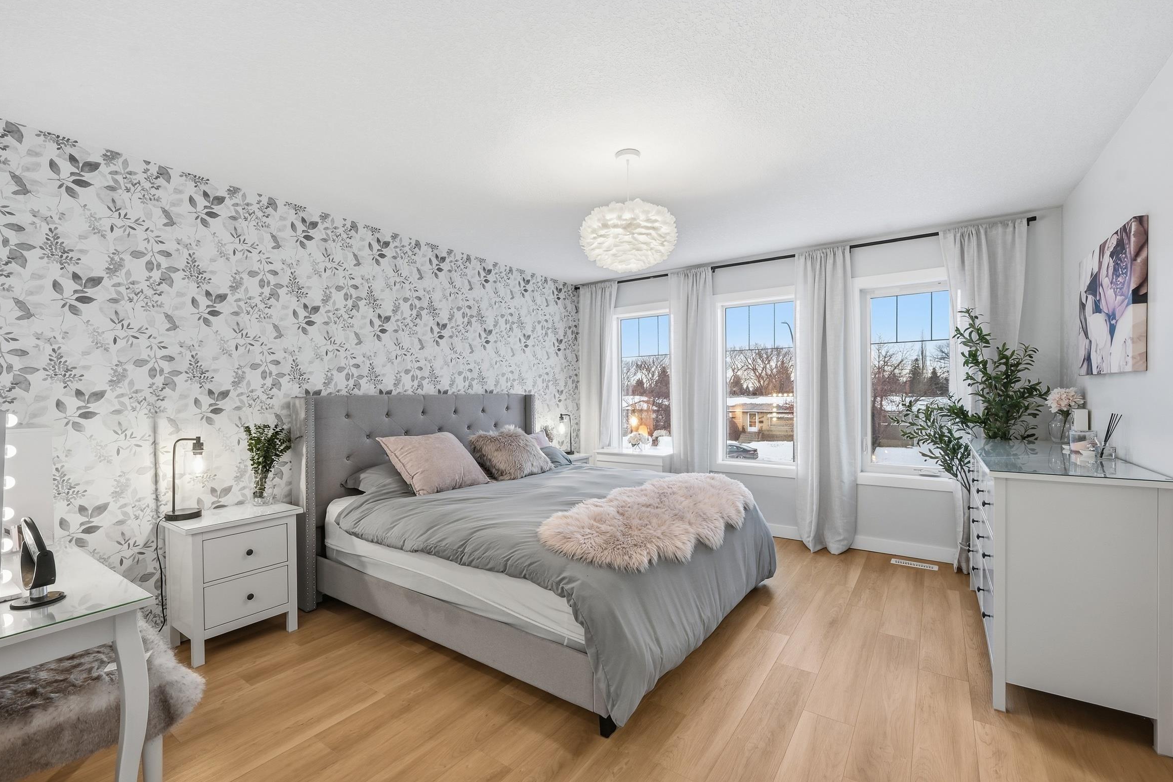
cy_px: 397
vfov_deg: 77.3
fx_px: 489
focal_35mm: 15
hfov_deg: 100.4
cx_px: 570
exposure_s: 1/25
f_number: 8
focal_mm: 14
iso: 100
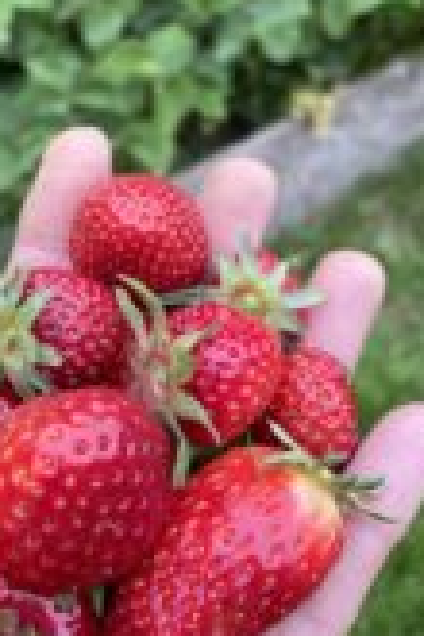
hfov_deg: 22.8
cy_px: 233
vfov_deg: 33.7
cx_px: 108
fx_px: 1042
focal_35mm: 59
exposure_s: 1/121
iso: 80
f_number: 1.6
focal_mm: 4.2
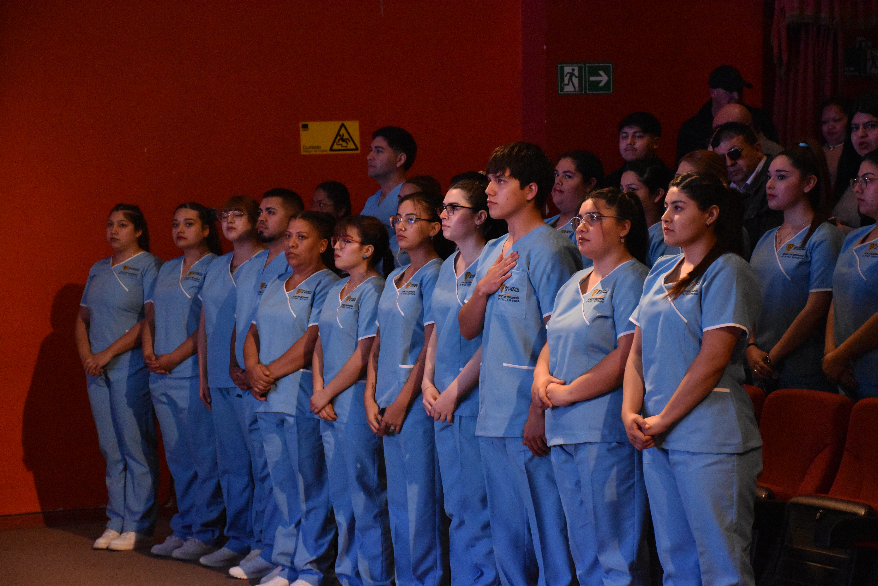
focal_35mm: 105
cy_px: 293
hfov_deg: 19.5
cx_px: 439
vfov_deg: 13.0
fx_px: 2561
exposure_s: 1/160
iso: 5000
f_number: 5.6
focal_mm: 70
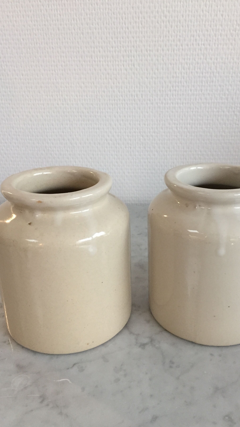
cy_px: 215
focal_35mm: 32
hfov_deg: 36.6
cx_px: 139
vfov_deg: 61.0
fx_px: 362
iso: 200
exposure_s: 1/33
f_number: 2.2
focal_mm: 4.15
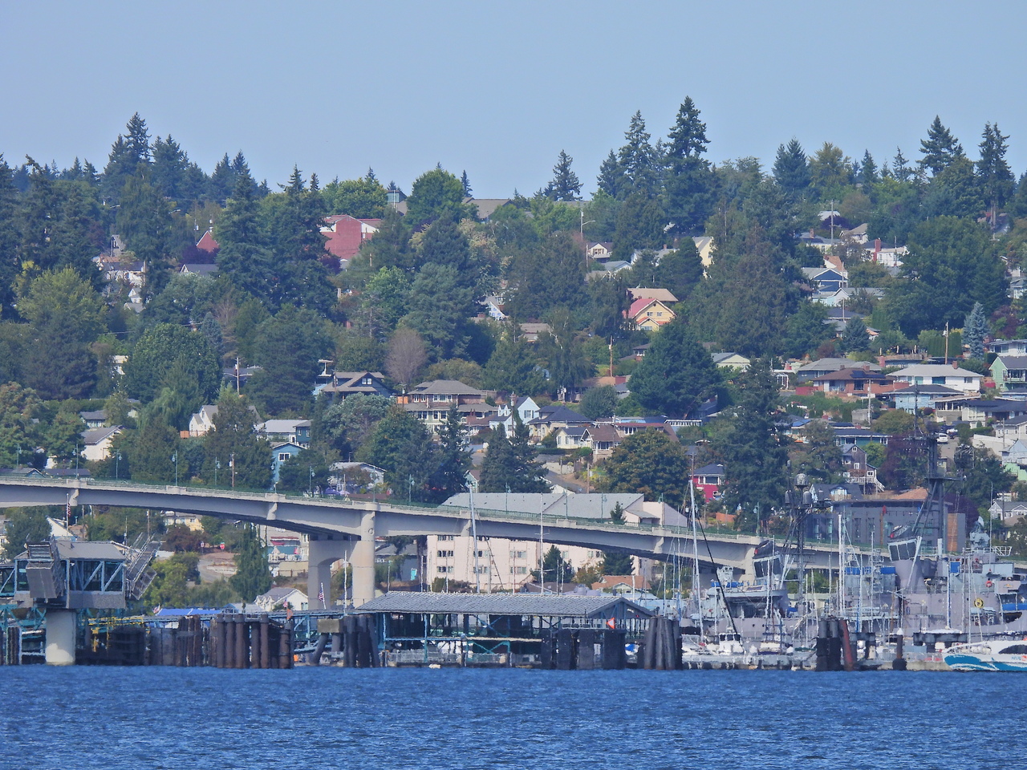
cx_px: 514
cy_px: 385
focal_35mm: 700
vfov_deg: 2.1
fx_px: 20768
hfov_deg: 2.8
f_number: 5.6
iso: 100
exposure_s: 1/800
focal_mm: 125
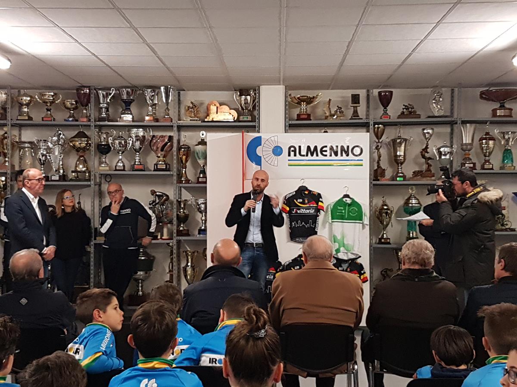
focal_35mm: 26
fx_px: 388
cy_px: 194
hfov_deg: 67.3
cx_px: 258
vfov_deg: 53.1
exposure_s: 1/25
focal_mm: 4.2
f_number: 1.7
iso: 200
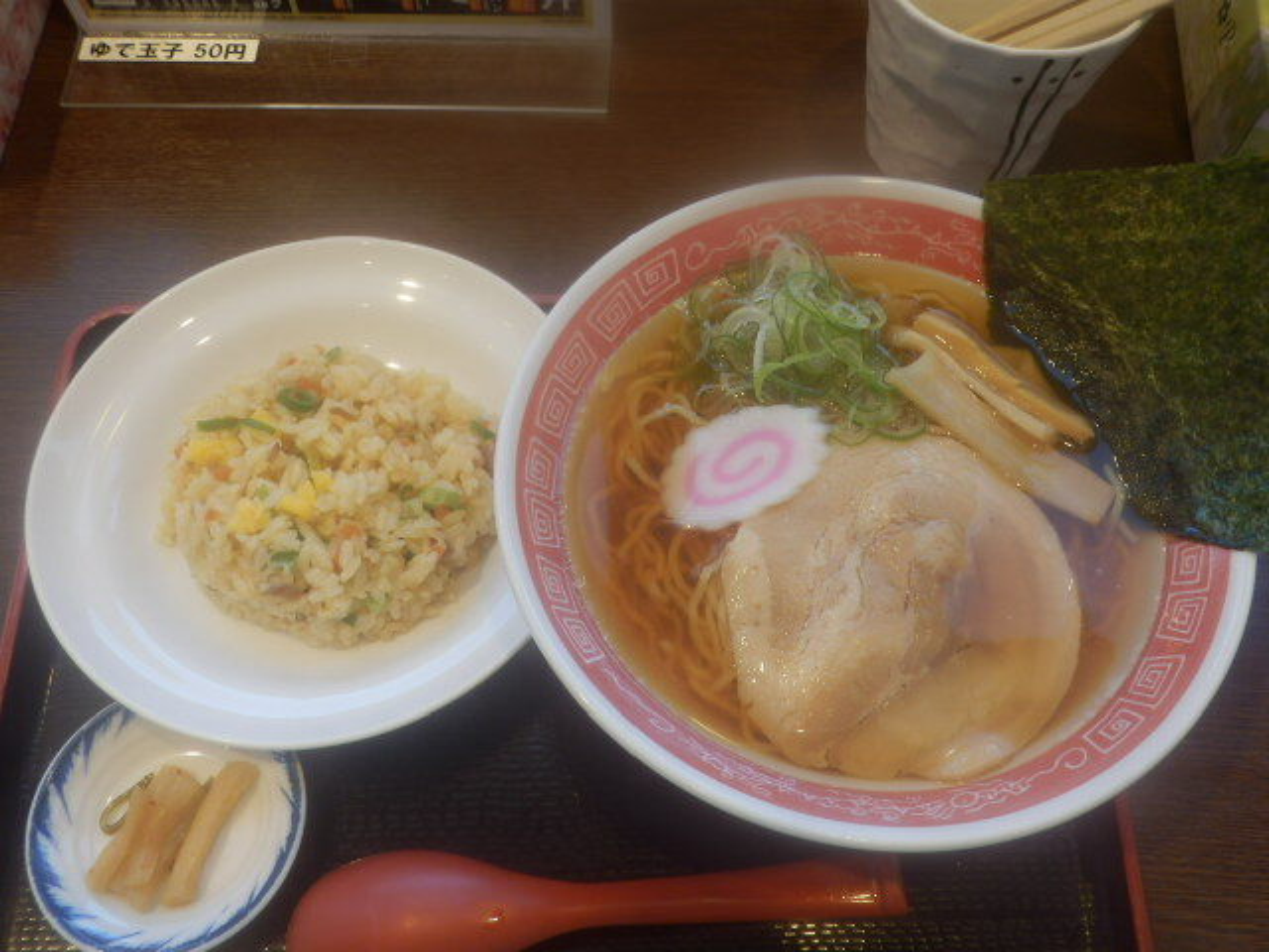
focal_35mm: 37
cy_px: 476
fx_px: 1356
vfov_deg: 38.7
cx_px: 634
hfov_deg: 50.1
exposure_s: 1/40
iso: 80
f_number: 3.9
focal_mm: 6.6
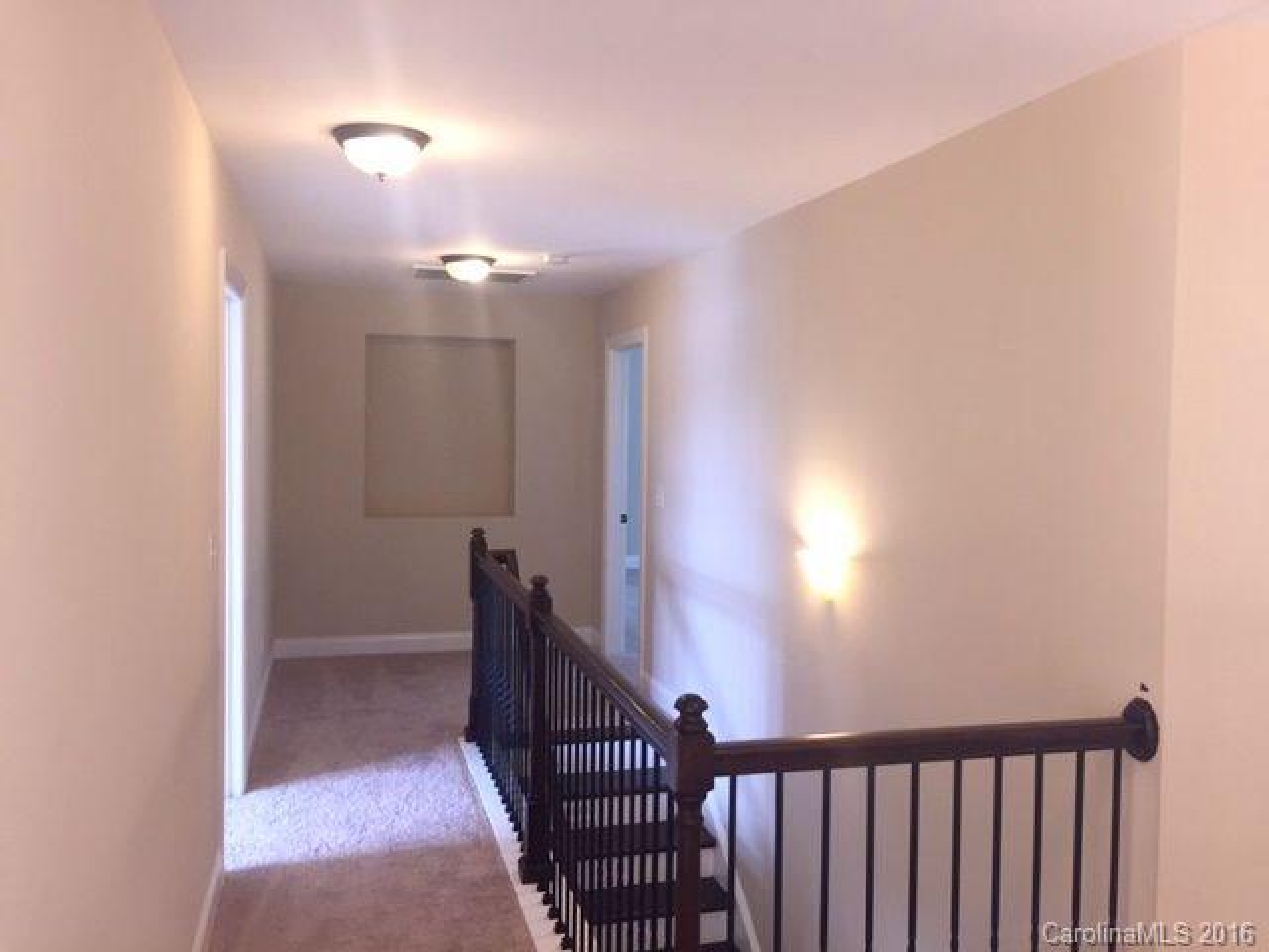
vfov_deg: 48.2
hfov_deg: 61.7
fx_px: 1063
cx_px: 634
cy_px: 476
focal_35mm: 29
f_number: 2.2
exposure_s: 1/30
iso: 64
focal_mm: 4.15
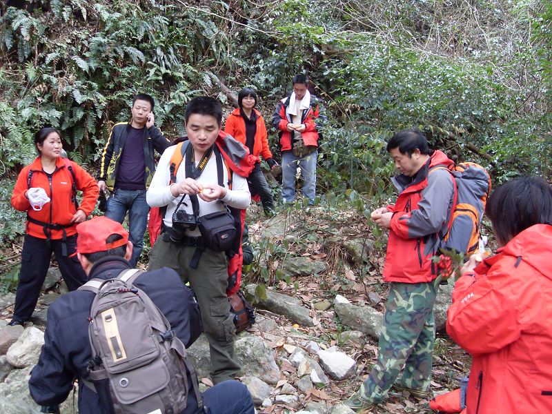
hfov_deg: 50.1
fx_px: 590
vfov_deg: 38.7
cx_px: 276
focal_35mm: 37
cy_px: 207
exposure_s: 1/45
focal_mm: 6.3
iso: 200
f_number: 2.8
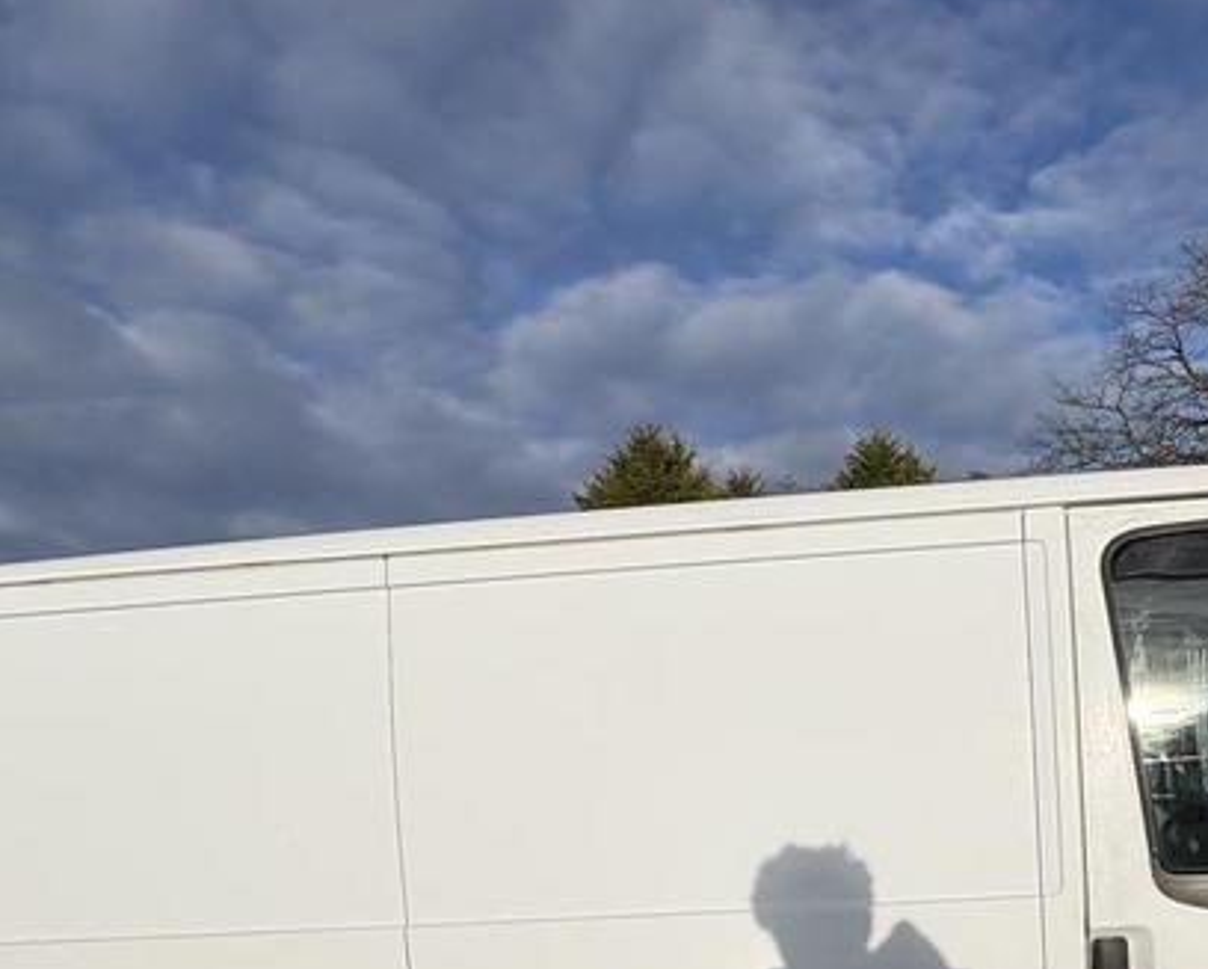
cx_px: 891
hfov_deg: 56.1
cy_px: 871
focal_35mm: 30
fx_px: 1073
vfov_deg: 44.2
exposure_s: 1/6135
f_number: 2.2
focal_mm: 2.22
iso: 40
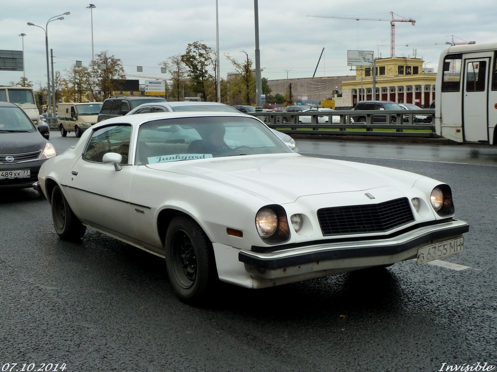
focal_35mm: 44
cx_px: 248
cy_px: 186
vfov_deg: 32.9
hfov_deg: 42.9
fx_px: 632
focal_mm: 7.3
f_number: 4
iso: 160
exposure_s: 1/250
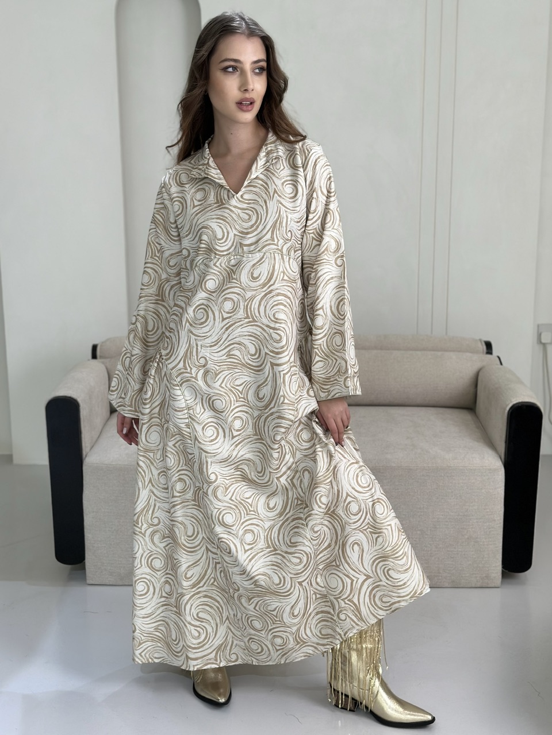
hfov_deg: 30.3
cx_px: 276
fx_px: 1021
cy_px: 368
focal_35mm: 48
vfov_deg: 39.7
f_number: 1.78
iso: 80
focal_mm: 6.86
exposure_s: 1/334
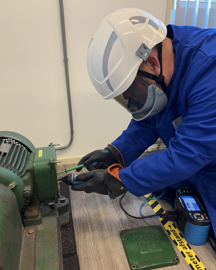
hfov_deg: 54.9
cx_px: 107
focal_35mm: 26
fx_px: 208
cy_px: 145
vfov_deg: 66.0
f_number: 1.78
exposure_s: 1/100
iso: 200
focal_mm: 6.76
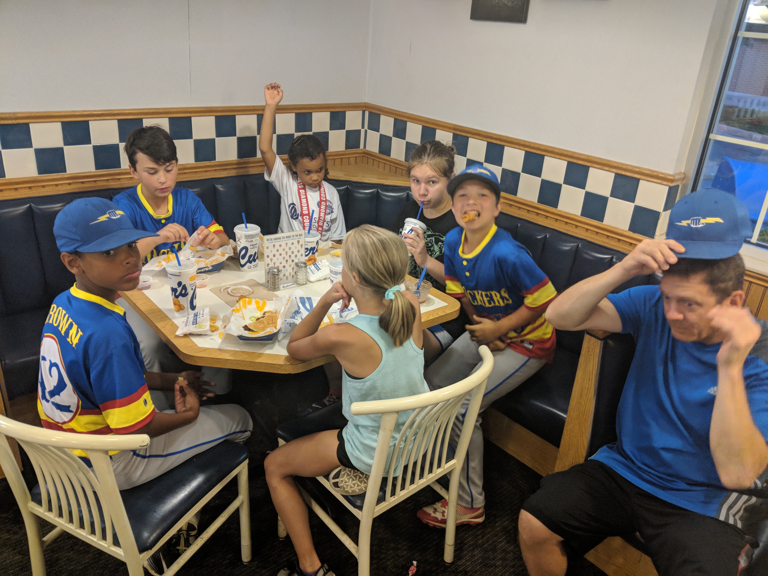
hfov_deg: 65.3
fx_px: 599
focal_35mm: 27
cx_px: 384
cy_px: 288
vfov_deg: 51.4
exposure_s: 1/60
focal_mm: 4.44
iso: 424
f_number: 1.8
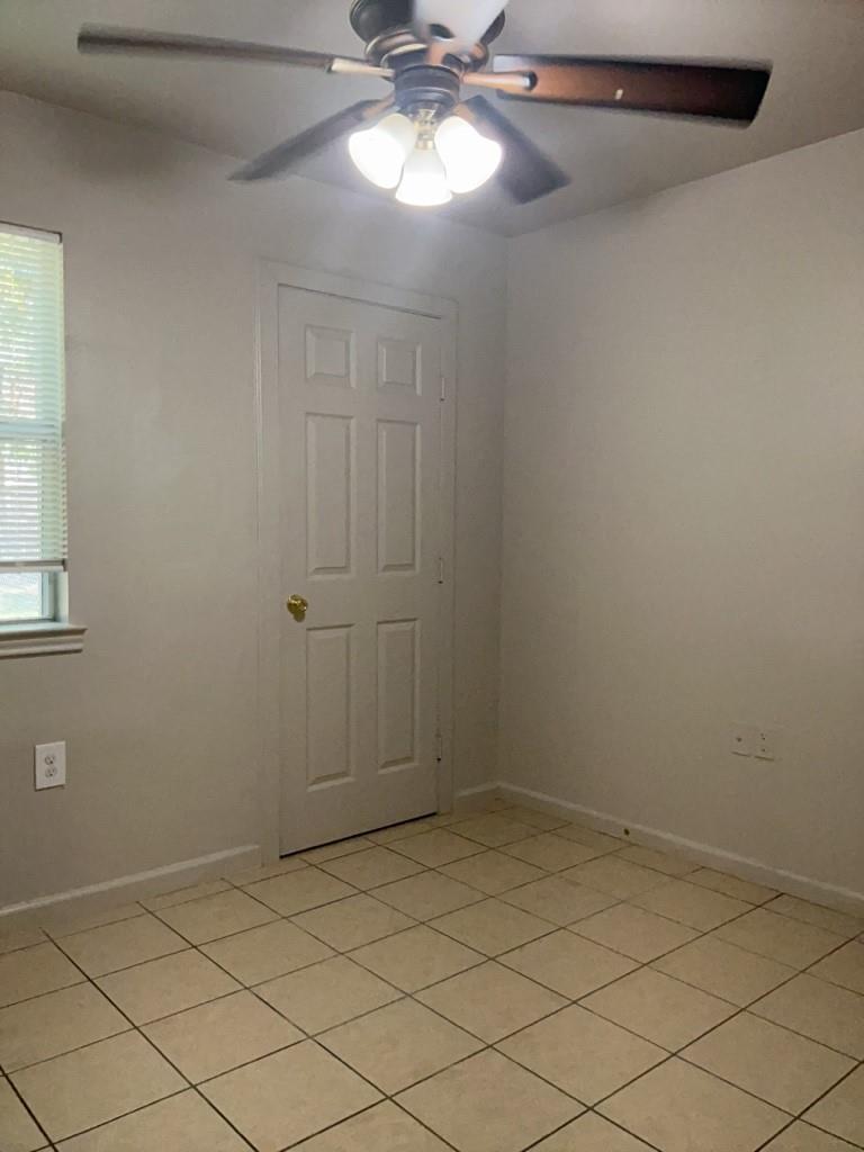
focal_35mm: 27
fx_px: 899
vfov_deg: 65.3
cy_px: 576
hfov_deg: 51.4
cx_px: 432
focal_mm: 3
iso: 250
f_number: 1.8
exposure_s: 1/100
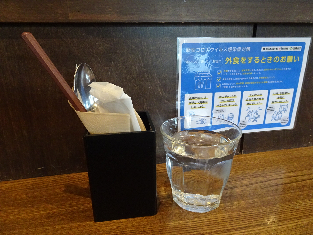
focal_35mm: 24
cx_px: 156
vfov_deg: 56.8
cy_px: 118
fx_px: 217
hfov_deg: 71.6
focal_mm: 4.1
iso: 800
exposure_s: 1/25
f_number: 3.5
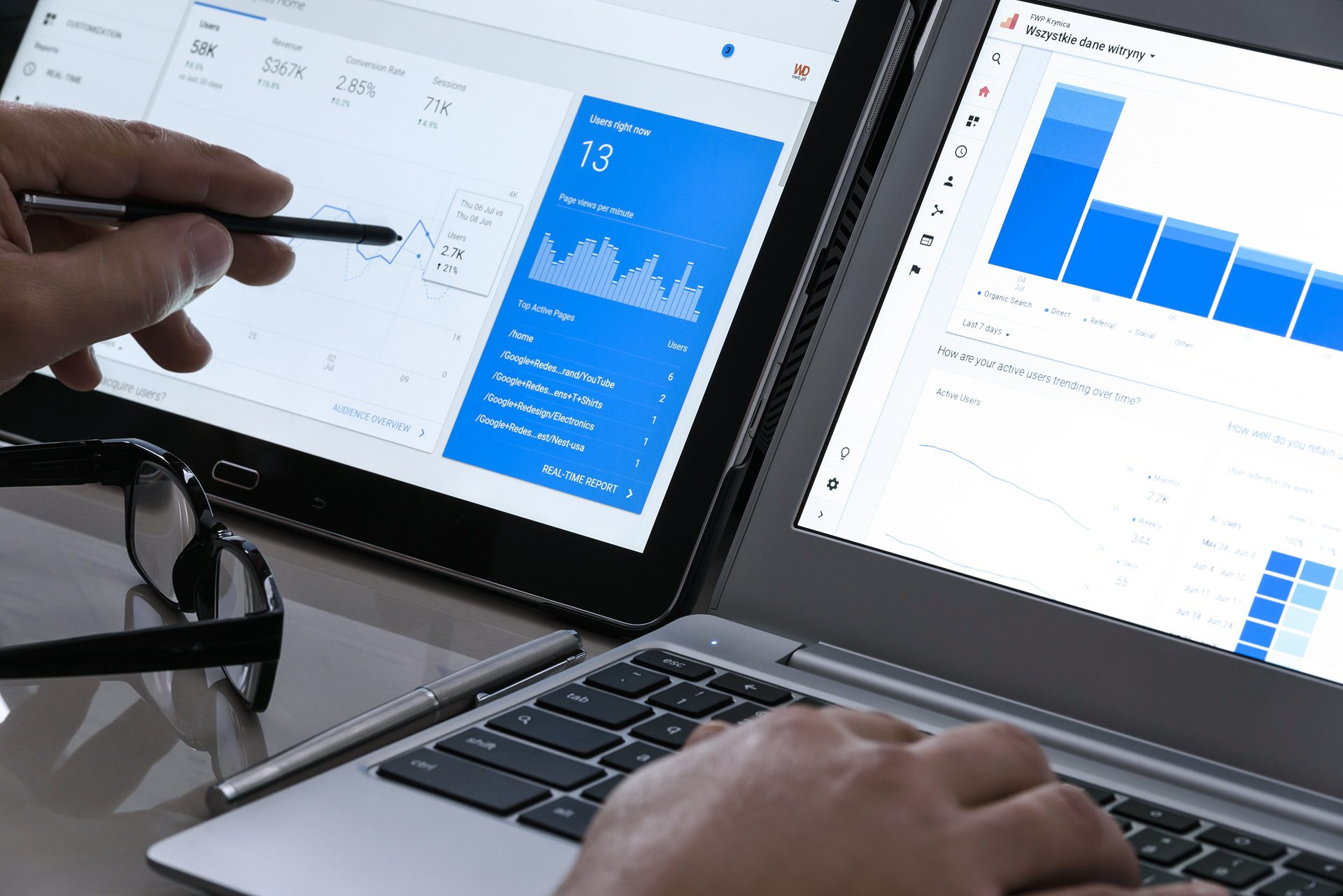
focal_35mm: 112
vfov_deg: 12.2
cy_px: 448
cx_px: 672
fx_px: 4179
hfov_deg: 18.3
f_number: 11
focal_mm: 112
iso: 500
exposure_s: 1/3
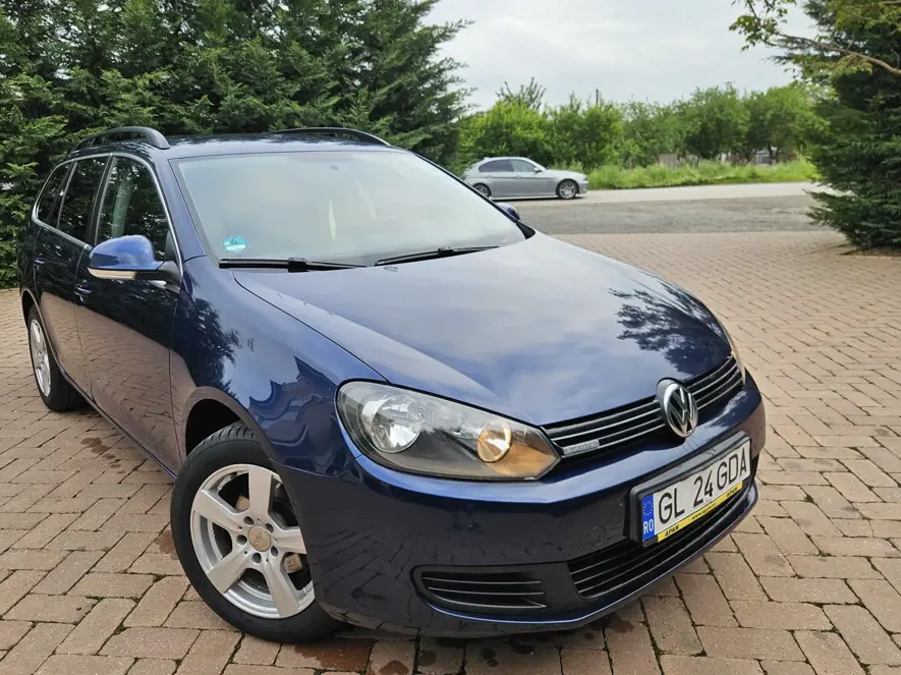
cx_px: 418
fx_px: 676
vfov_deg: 53.0
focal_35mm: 26
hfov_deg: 67.2
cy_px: 320
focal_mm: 5.4
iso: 32
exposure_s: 1/545
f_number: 1.8
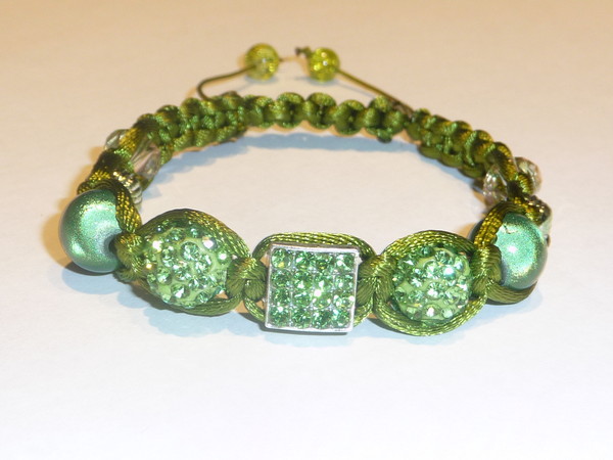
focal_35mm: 67
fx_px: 1186
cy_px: 230
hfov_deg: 29.0
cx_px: 306
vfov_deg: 21.9
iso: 100
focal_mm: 6.7
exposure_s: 1/30
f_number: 3.9
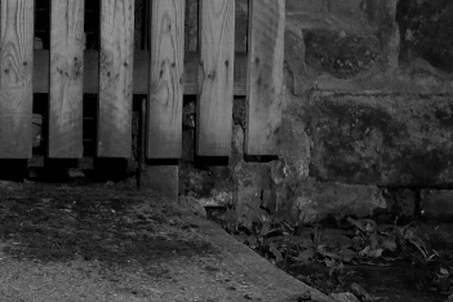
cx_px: -181
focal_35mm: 97
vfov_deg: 14.0
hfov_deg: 19.0
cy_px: 41
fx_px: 1220
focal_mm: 14
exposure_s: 1/2
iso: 800
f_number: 2.8
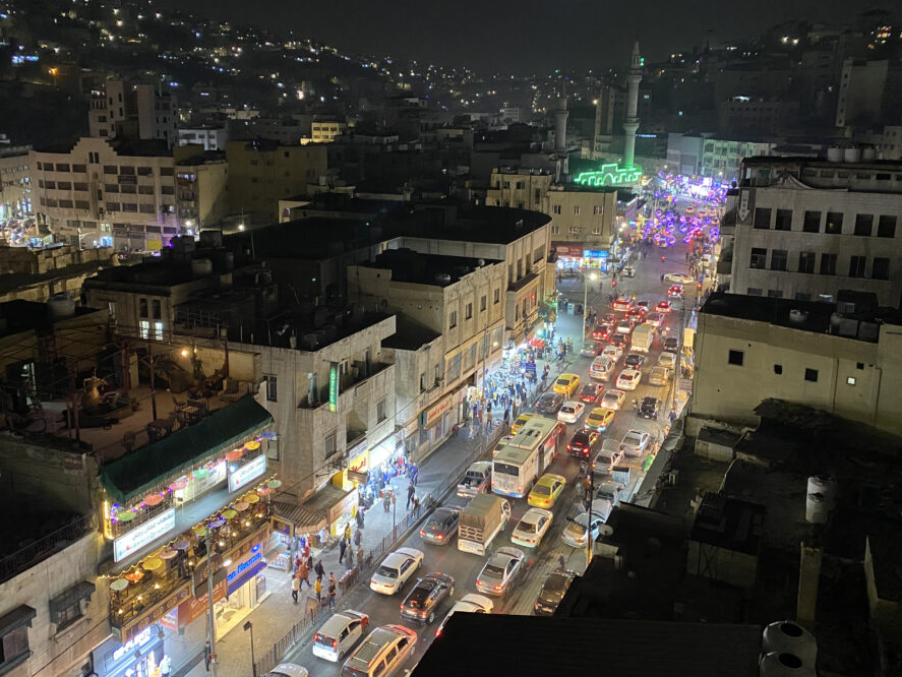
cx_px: 448
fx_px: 782
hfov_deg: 59.9
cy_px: 288
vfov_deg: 46.7
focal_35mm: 30
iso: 640
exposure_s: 1/33
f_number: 1.8
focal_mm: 4.25
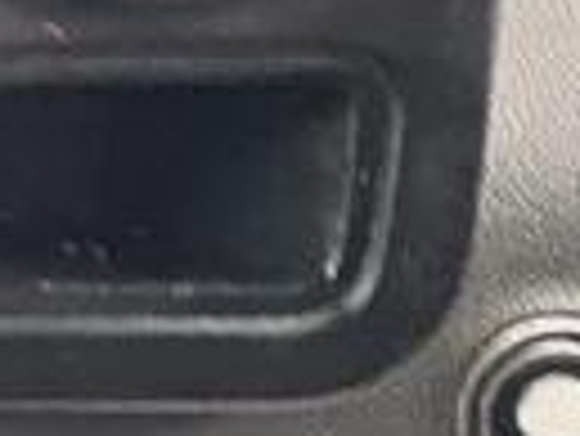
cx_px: -670
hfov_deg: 15.2
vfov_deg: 15.2
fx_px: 1627
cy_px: 94
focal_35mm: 97
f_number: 2.2
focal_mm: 2.22
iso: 1000
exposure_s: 1/40
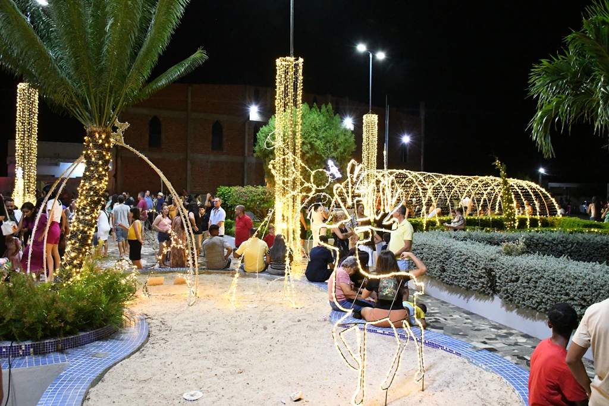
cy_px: 203
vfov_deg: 47.9
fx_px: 457
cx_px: 304
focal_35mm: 27
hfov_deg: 67.4
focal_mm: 18
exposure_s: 1/200
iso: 12800
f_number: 5
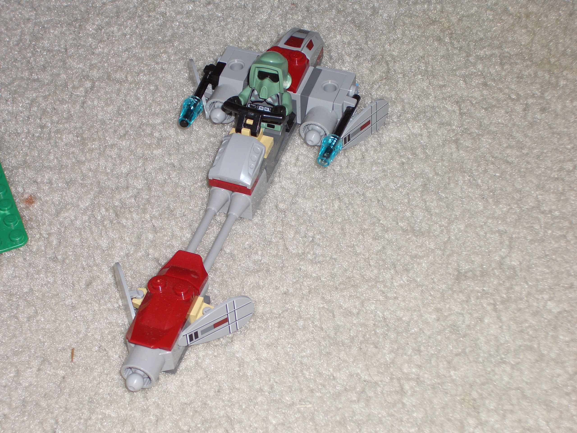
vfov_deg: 16.8
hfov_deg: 22.3
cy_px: 216
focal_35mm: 88
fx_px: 1467
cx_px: 288
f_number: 4.4
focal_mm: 14.6
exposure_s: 1/60
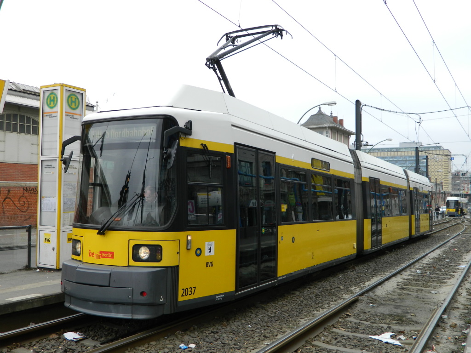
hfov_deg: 52.6
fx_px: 476
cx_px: 236
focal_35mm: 35
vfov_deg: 40.7
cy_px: 176
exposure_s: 1/200
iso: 80
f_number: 3.3
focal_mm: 6.2
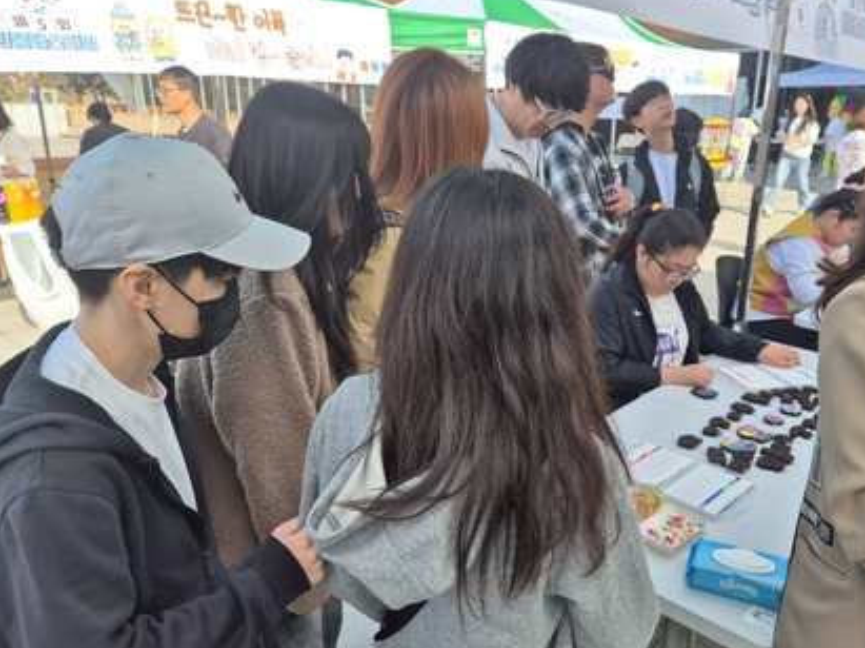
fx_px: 699
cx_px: 505
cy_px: 336
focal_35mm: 28
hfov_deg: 63.1
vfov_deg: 49.7
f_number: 1.8
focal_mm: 5.4
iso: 25
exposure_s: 1/788
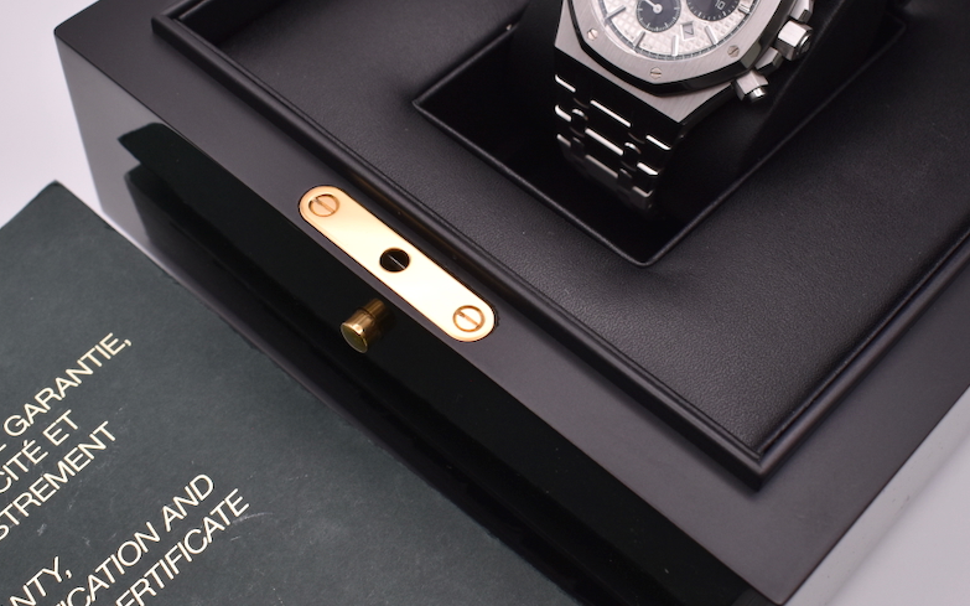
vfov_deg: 23.5
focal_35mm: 55
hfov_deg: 36.9
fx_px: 1454
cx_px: 497
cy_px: 284
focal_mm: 22
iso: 400
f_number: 5.6
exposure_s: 1/125
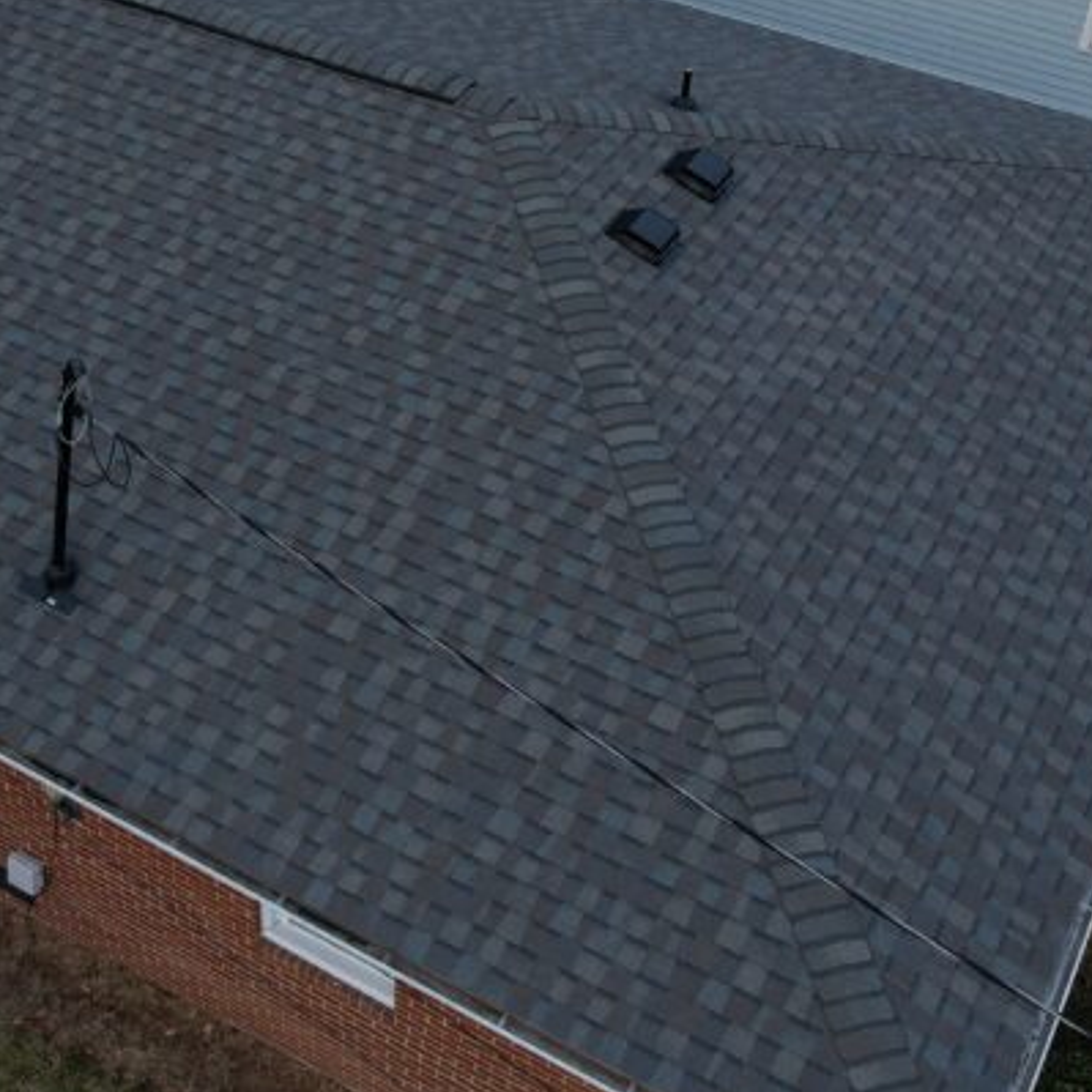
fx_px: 1713
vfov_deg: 35.2
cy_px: 434
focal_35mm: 48
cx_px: 342
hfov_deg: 34.9
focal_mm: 8.38
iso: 200
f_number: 2.8
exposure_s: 1/200
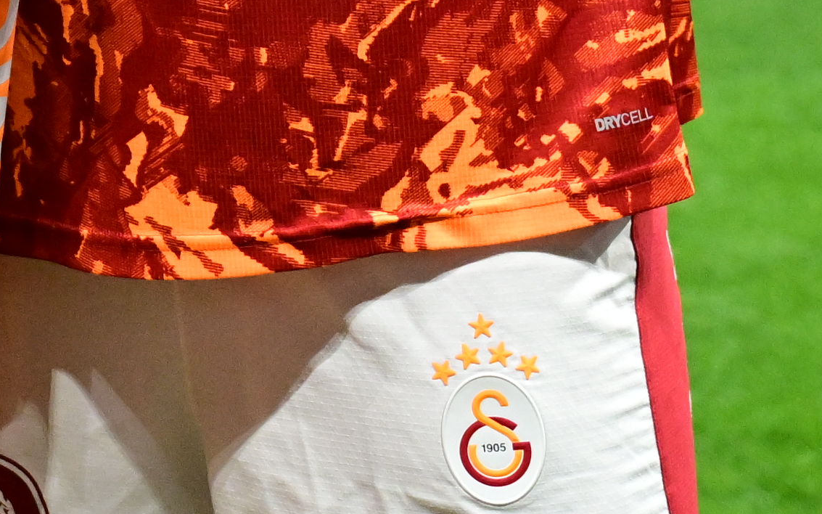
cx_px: -392
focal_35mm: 195
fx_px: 4368
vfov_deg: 6.5
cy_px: -647
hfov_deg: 10.4
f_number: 2.8
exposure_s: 1/1600
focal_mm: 35
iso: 3200
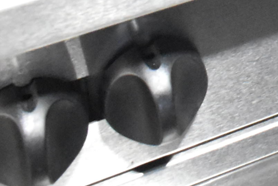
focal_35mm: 151
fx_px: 1166
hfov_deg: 12.2
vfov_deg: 8.3
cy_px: -277
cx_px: 539
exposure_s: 1/125
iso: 6400
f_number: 5.6
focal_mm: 18
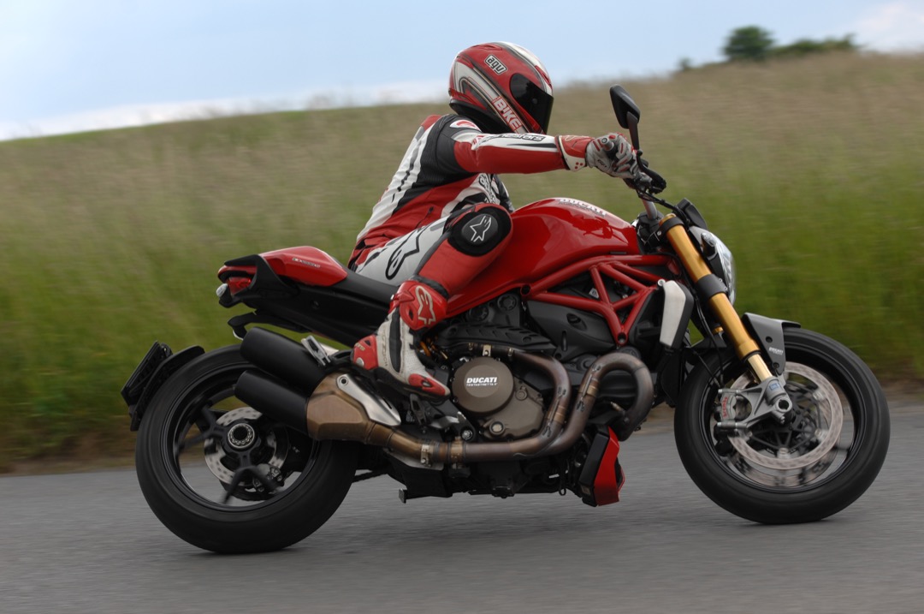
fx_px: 2384
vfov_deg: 14.7
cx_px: 462
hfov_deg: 21.9
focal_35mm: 93
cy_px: 307
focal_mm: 62
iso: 125
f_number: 4.5
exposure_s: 1/400
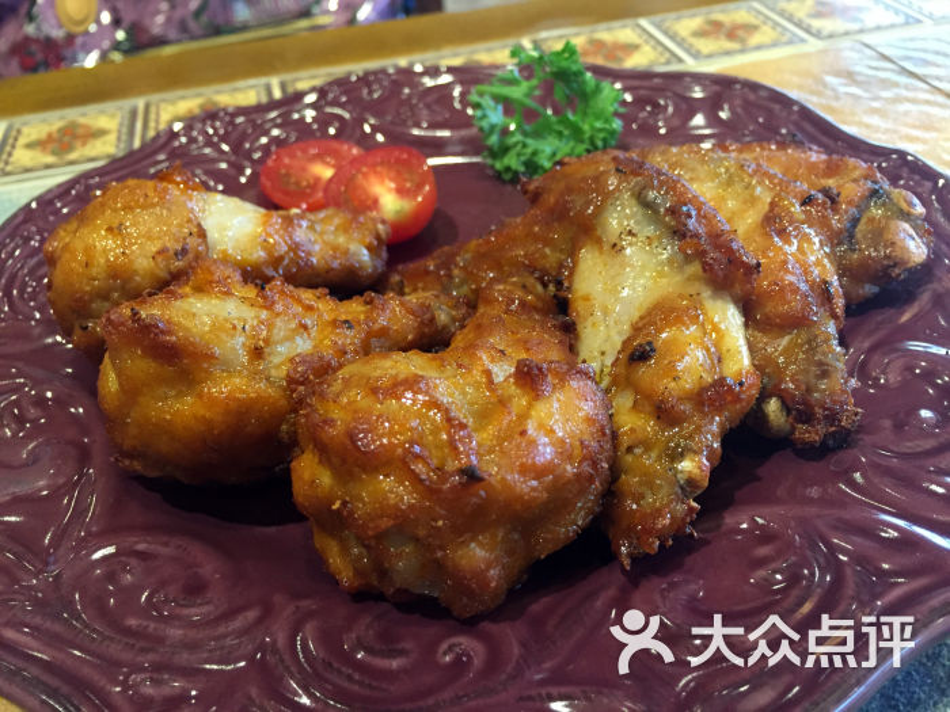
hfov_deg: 61.7
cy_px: 356
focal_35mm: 29
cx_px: 475
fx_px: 796
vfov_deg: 48.2
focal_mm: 4.15
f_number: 2.2
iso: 250
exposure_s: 1/33
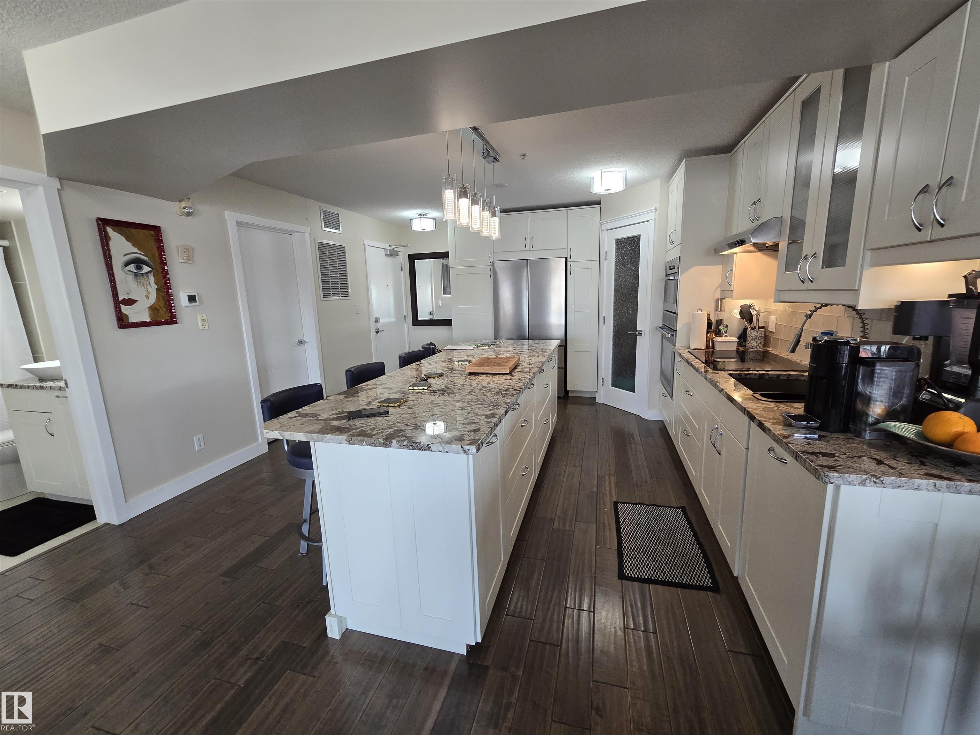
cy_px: 368
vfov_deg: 89.9
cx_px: 490
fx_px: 368
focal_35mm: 13
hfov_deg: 106.2
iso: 200
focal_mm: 2.2
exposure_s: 1/60
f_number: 2.2
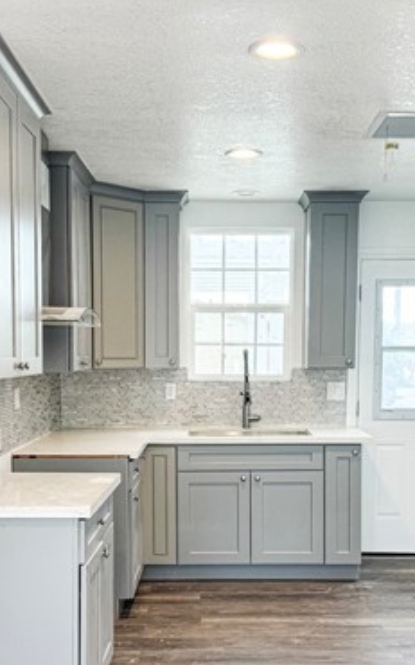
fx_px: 797
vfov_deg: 45.0
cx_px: 212
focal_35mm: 44
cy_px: 404
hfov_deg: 29.2
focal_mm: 6.76
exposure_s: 1/120
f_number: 1.8
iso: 100
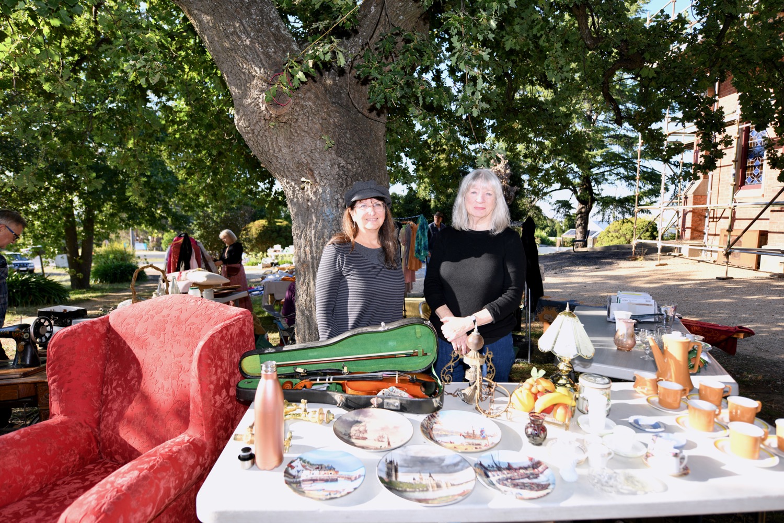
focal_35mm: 20
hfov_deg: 84.0
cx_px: 392
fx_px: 436
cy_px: 262
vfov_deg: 61.9
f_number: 4
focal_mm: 20
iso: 64
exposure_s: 1/250
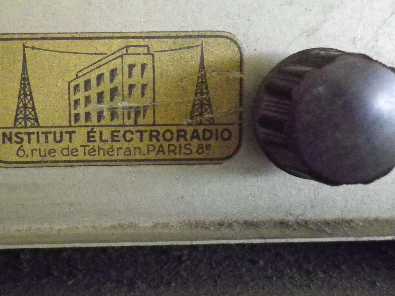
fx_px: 502
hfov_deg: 41.4
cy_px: 108
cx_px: 89
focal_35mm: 44
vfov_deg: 32.7
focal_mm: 4.9
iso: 800
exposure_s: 1/30
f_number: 2.6
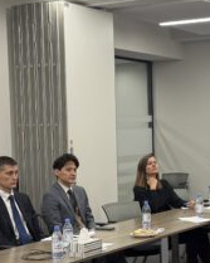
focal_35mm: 93
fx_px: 723
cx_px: 163
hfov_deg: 16.4
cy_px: 155
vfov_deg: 20.6
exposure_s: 1/100
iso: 64
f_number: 1.78
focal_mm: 6.76
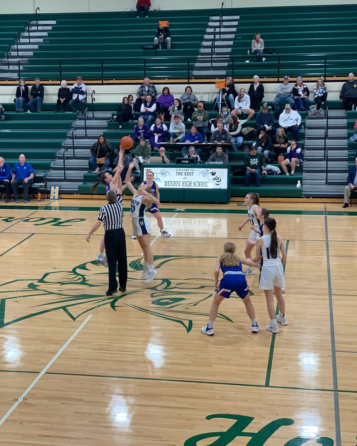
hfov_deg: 22.4
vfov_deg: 27.9
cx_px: 134
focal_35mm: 68
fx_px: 898
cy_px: 224
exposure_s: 1/60
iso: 80
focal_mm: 6
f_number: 2.4
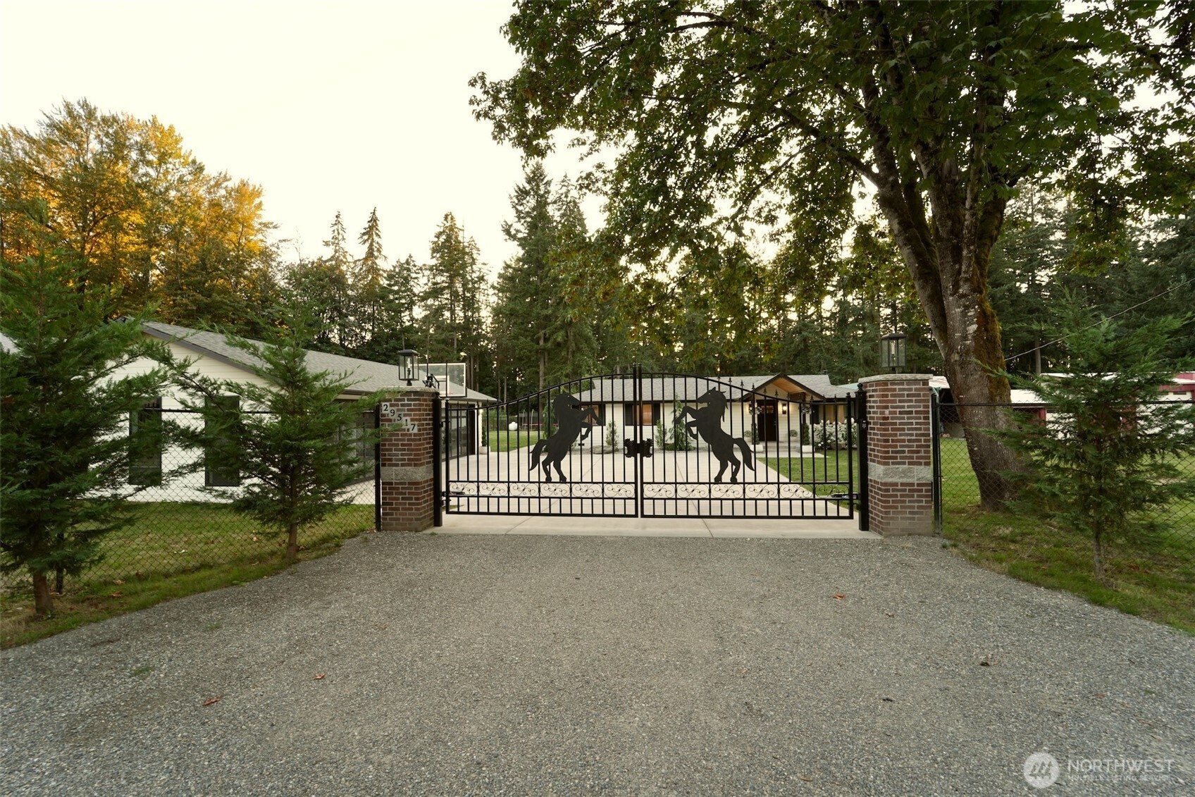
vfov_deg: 81.2
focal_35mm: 14
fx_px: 465
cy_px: 398
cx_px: 598
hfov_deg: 104.2
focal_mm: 14
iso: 100
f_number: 8
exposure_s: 1/15
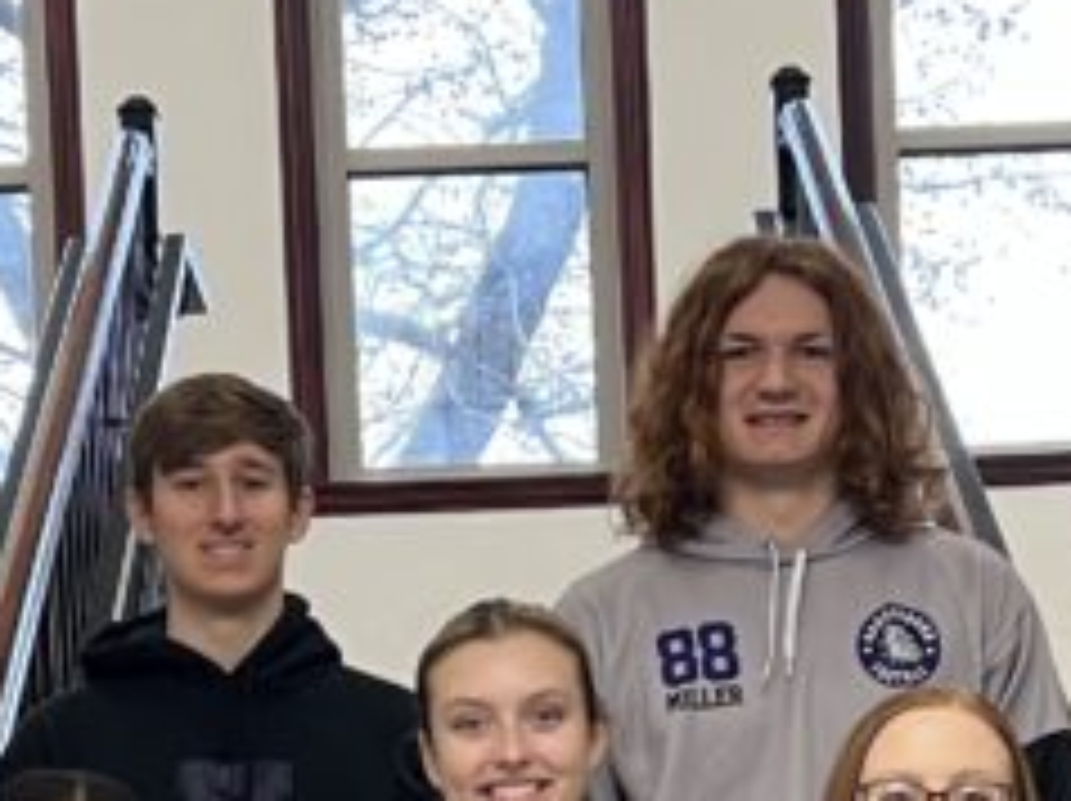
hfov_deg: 17.6
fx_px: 3462
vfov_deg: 12.6
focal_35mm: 112
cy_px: 1161
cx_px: 562
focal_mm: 5.7
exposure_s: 1/60
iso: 125
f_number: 1.5
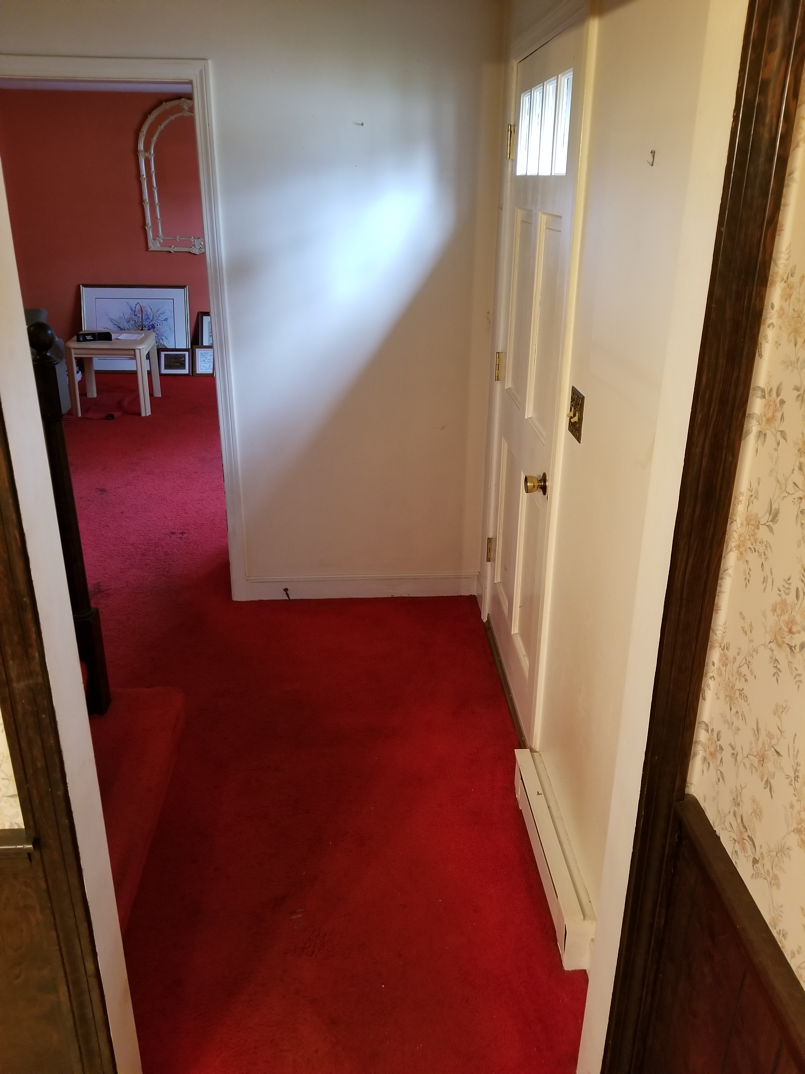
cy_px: 537
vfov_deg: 67.3
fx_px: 806
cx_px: 402
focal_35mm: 26
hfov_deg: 53.1
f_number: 1.7
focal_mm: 4.25
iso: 250
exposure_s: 1/15
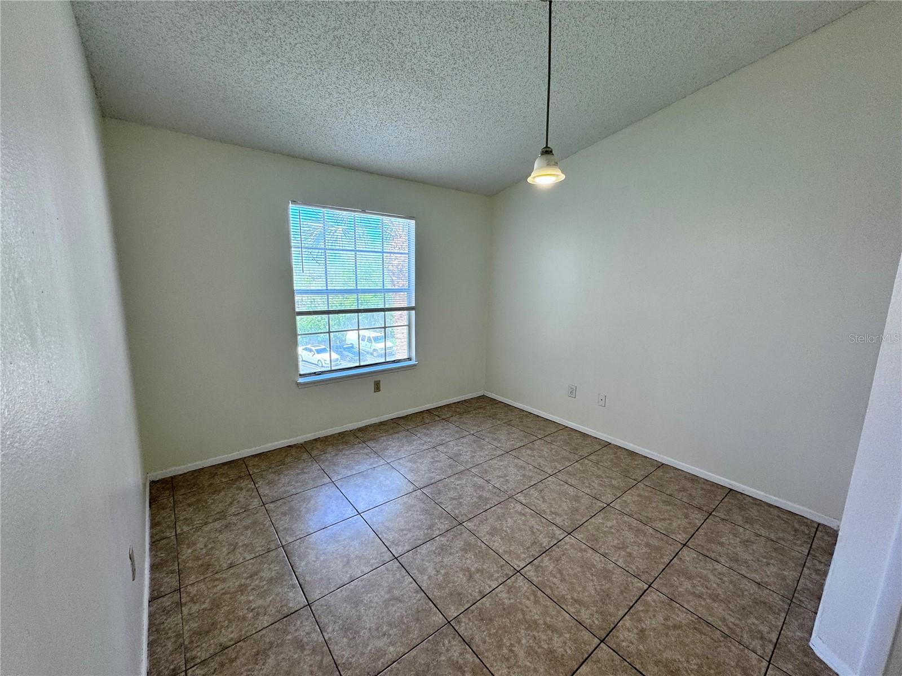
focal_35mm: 14
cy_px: 338
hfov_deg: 102.1
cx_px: 451
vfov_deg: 85.7
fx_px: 365
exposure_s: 1/120
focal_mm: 2.22
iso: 64
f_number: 2.2
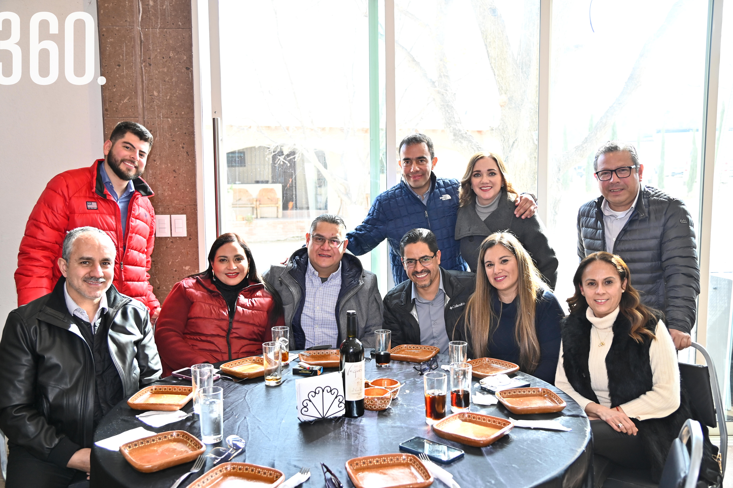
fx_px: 672
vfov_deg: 40.0
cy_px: 258
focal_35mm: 33
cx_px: 368
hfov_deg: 57.2
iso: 500
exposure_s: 1/160
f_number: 4
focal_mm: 31
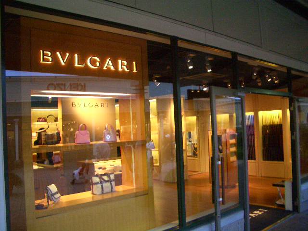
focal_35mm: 35
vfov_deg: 40.7
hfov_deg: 52.6
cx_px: 154
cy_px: 116
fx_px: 311
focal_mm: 5.8
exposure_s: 1/80
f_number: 2.6
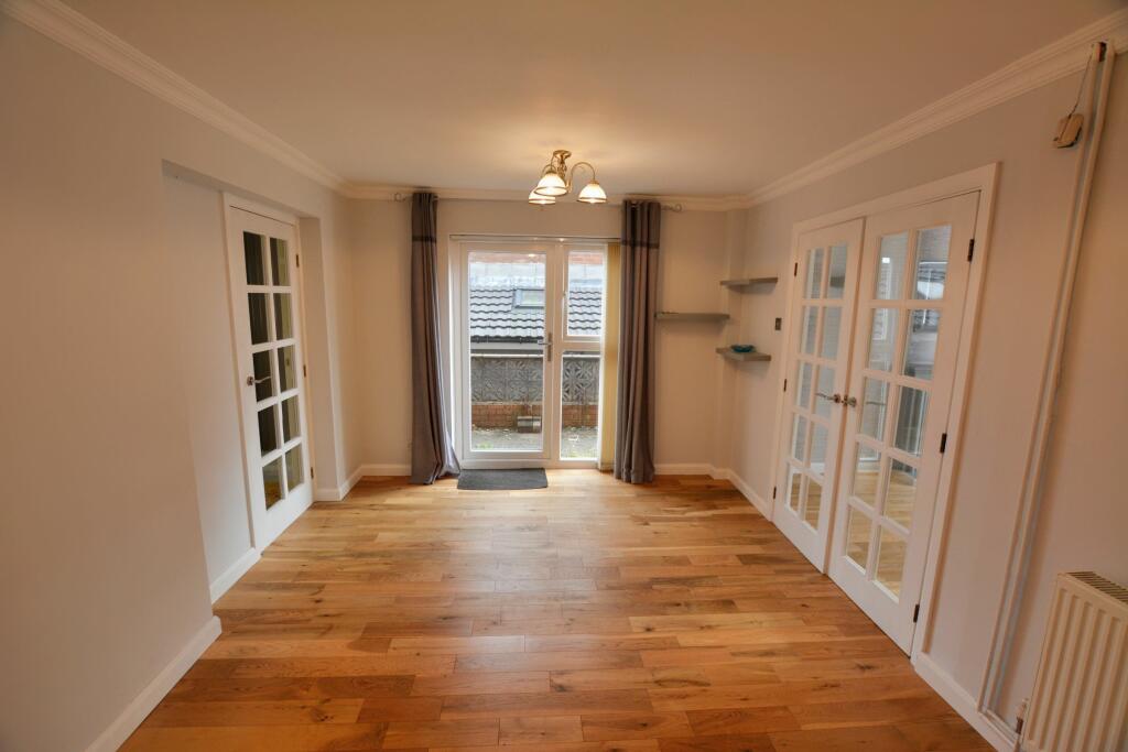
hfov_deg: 100.4
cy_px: 376
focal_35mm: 15
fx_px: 470
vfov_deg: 77.3
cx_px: 564
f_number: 5
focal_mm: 10
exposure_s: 1/100
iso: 400
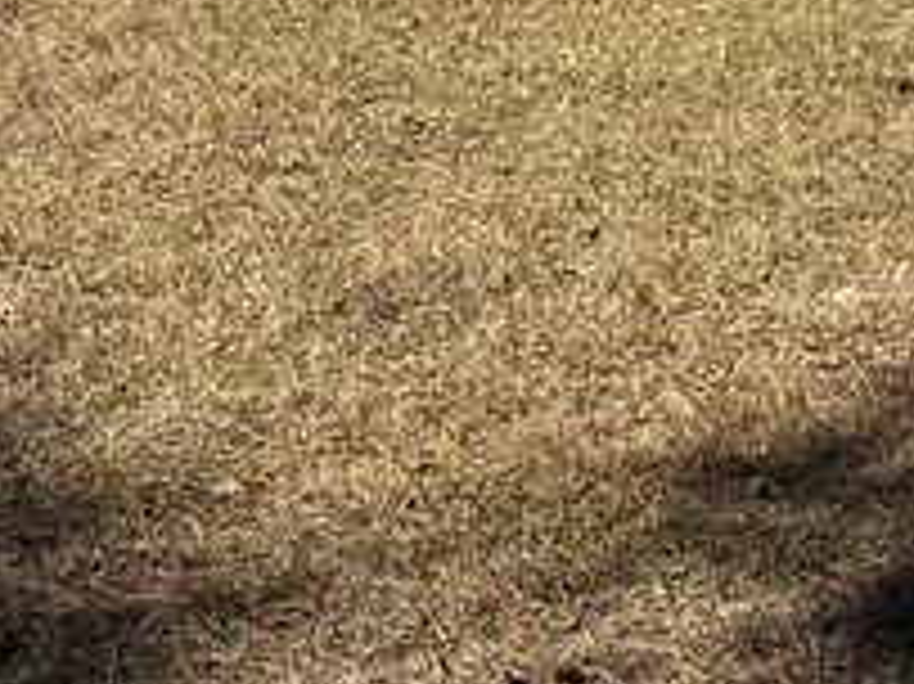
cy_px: -1404
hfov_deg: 10.3
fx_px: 4987
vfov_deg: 7.0
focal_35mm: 189
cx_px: 1135
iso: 80
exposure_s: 1/5714
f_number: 1.78
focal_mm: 6.76
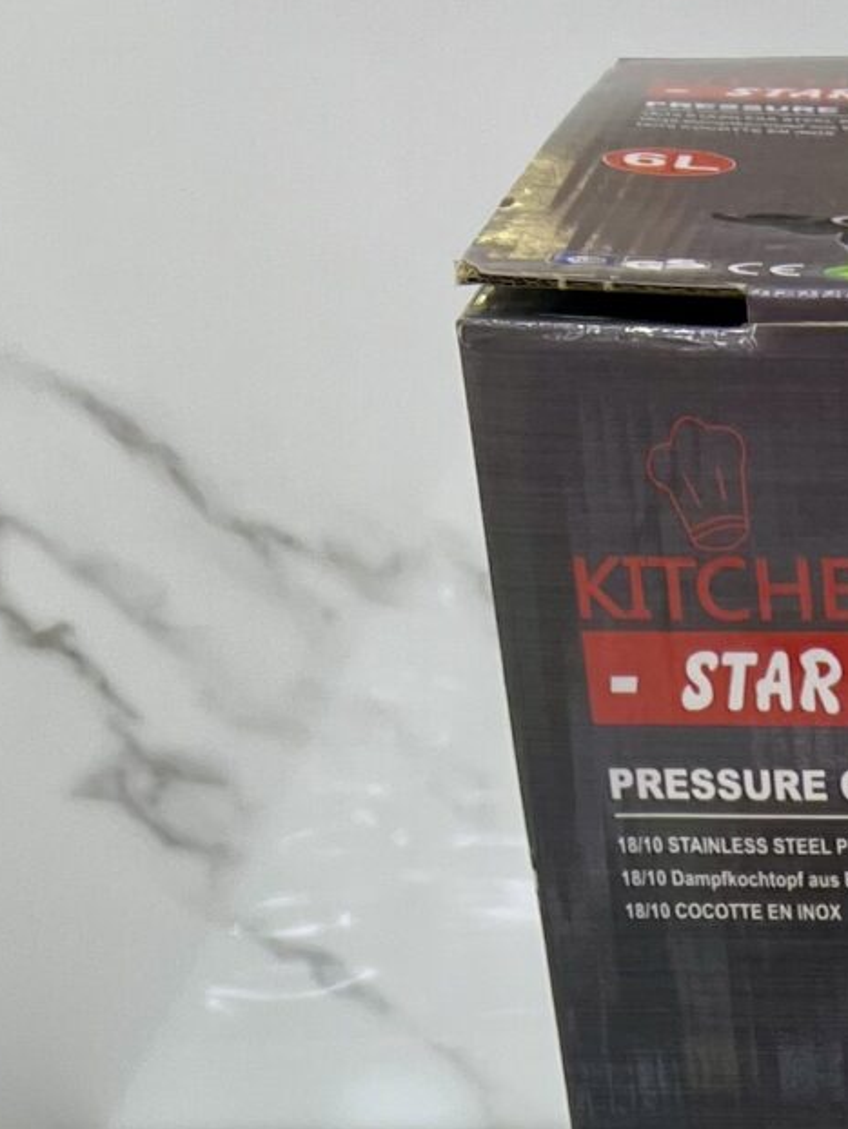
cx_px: 1309
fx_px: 3493
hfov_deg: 13.0
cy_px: 2120
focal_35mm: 107
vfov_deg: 15.4
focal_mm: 5.7
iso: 50
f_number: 1.5
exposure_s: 1/614
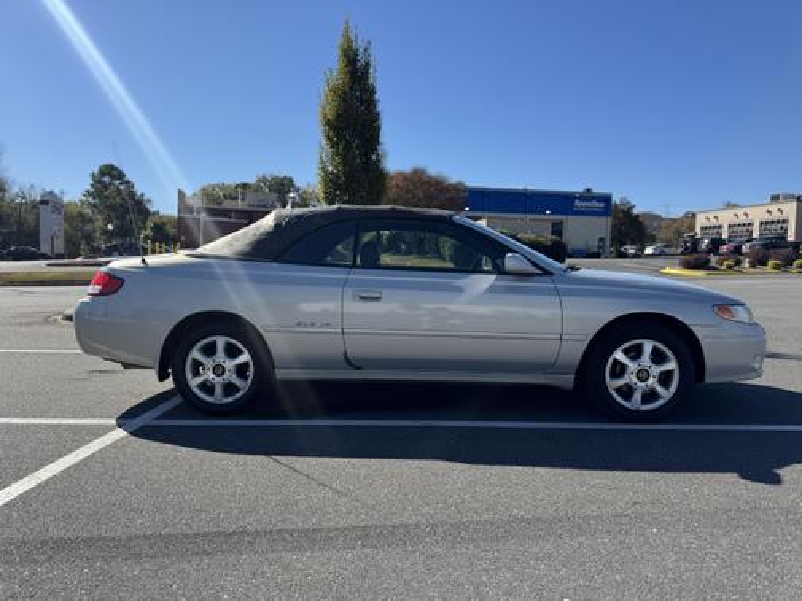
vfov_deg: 56.8
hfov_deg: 71.6
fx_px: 556
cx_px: 401
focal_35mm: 24
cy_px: 300
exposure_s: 1/4310
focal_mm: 6.76
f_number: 1.78
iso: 80
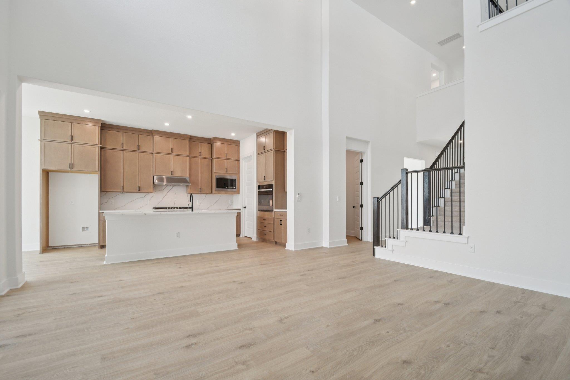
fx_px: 237
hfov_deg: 100.4
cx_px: 285
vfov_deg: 77.3
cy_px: 190
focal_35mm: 15
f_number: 8
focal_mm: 10
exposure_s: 1/40
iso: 400
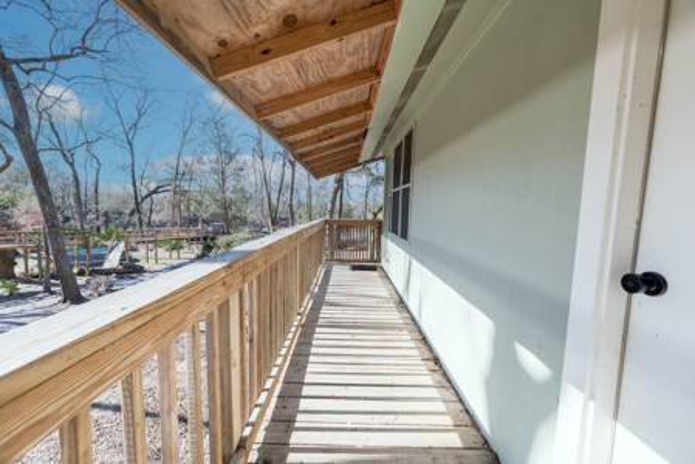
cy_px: 232
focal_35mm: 14
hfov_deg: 104.2
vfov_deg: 81.3
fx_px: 270
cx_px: 348
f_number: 8
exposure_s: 1/4000
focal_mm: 14
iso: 500
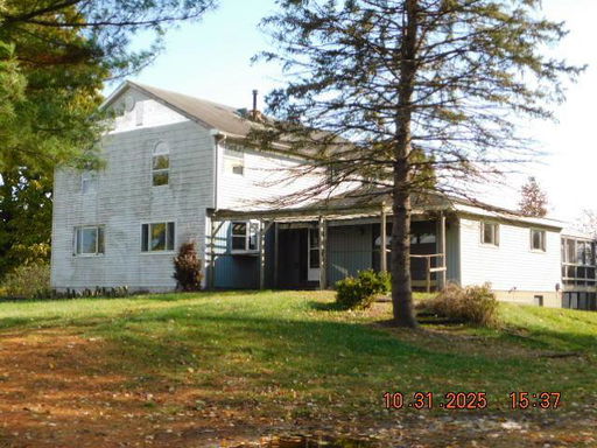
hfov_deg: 37.5
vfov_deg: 28.6
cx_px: 298
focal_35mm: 51
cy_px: 224
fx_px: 880
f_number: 3.8
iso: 125
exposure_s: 1/250
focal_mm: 9
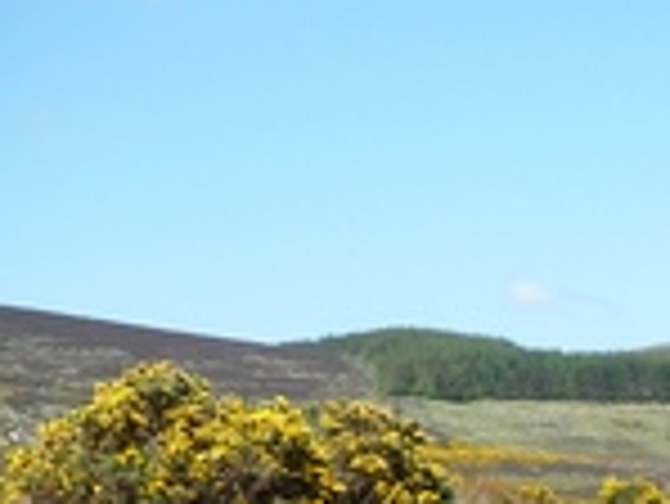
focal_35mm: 120
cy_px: 878
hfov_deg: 13.7
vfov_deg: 11.5
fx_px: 2324
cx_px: 1385
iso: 100
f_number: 3.3
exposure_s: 1/640
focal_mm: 4.7
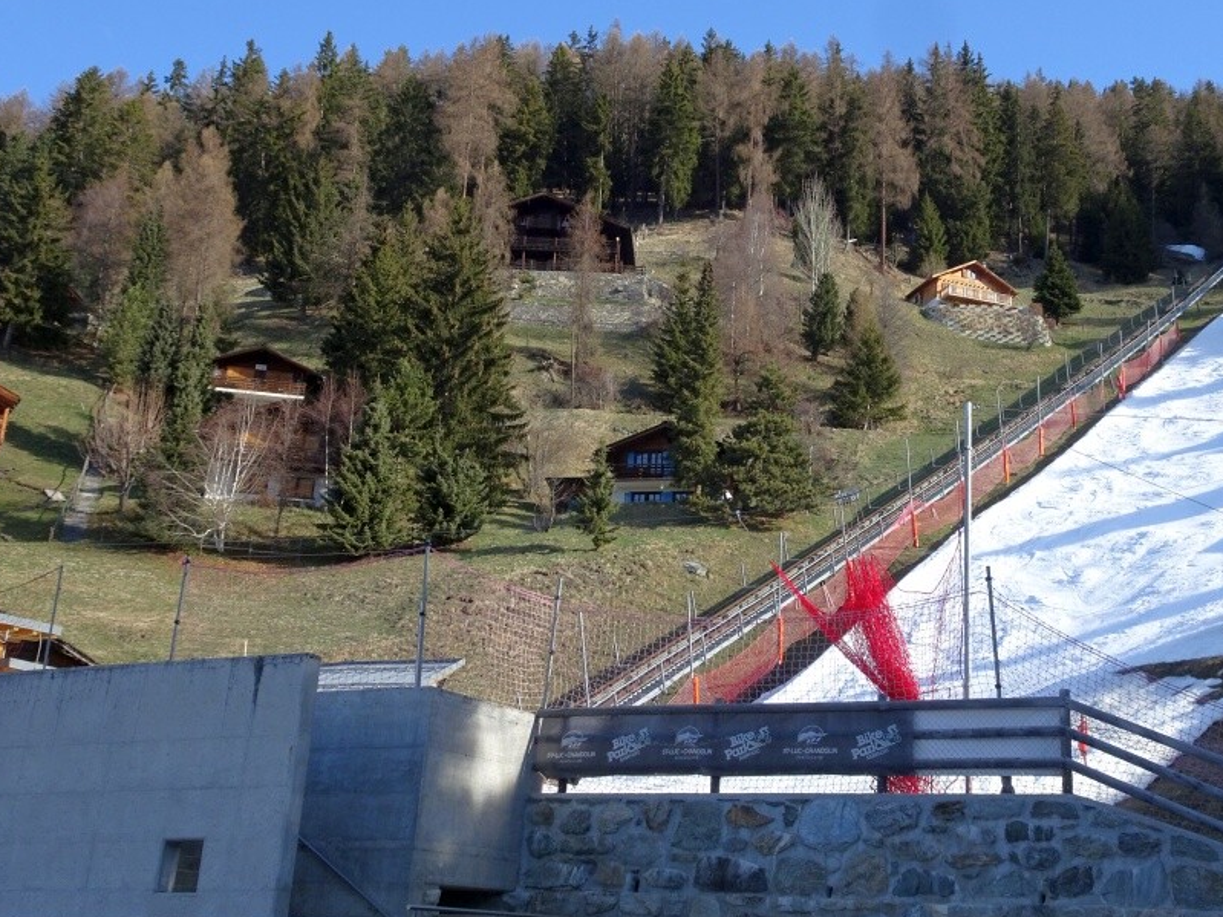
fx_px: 1448
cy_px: 384
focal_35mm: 41
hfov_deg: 45.6
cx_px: 718
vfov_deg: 35.0
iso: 80
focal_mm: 5.43
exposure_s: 1/320
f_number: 4
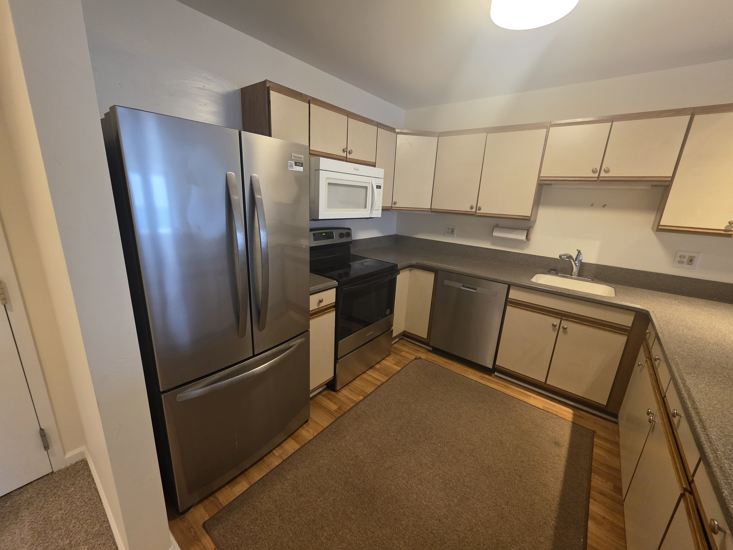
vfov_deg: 89.9
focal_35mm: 13
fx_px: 275
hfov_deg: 106.2
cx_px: 366
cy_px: 275
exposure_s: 1/60
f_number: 1.9
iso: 500
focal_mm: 2.2
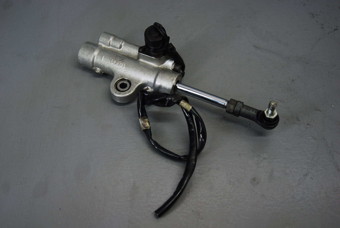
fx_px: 440
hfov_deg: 42.3
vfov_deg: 29.0
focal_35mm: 46
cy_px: 114
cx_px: 170
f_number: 3.3
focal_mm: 31
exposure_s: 1/60
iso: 320
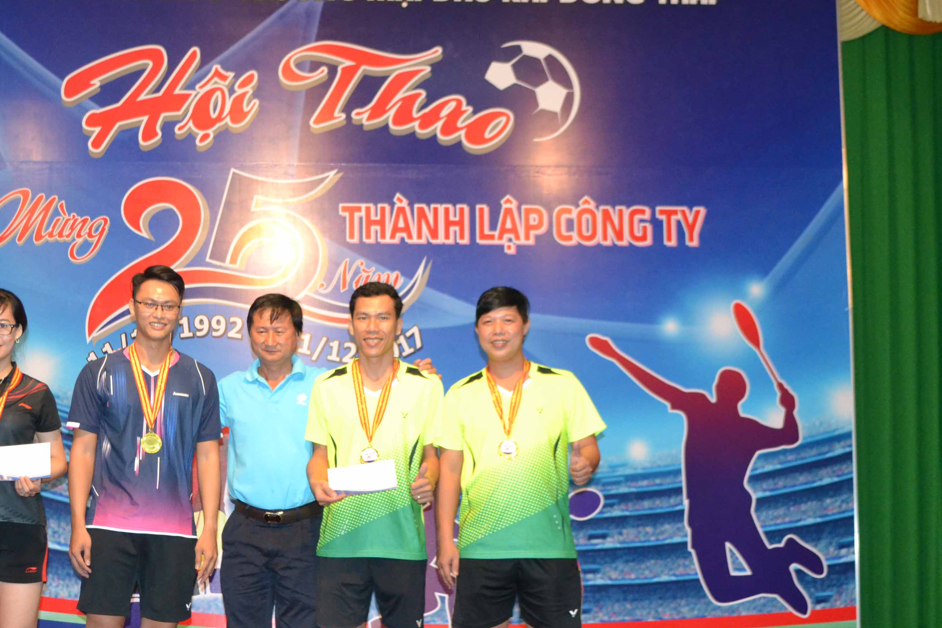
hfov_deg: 36.0
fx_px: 1439
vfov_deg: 24.5
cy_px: 399
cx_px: 332
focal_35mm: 55
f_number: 4
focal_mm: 24
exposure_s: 1/60
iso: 2200
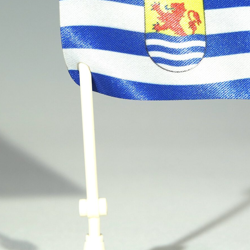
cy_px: 92
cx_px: 140
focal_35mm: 129
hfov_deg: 13.5
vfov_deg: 13.5
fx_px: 1054
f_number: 5
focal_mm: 35
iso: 100
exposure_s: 1/125
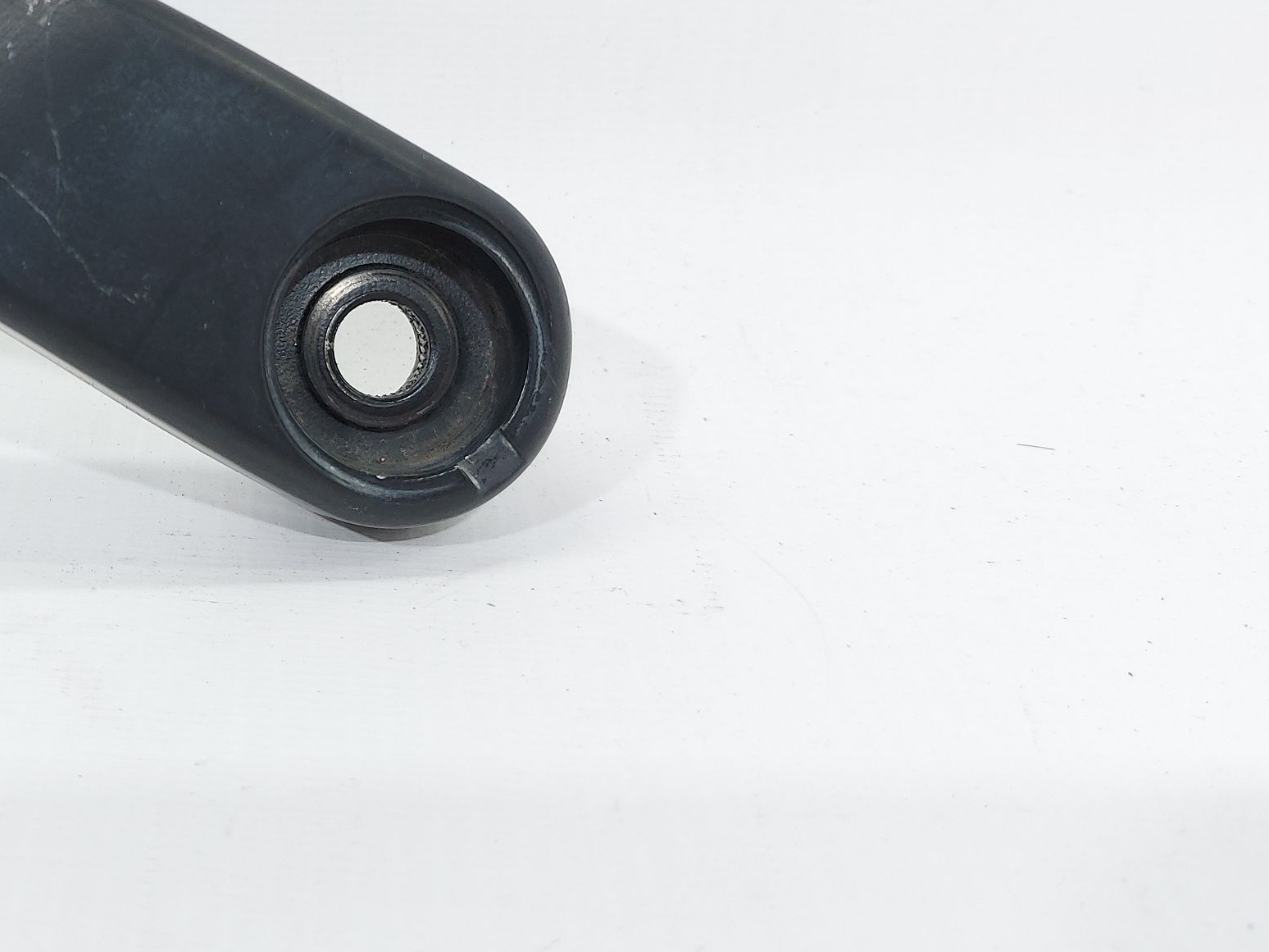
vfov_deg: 33.0
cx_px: 152
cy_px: 246
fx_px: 1576
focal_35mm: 43
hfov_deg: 40.8
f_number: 1.8
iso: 64
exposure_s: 1/50
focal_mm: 5.23
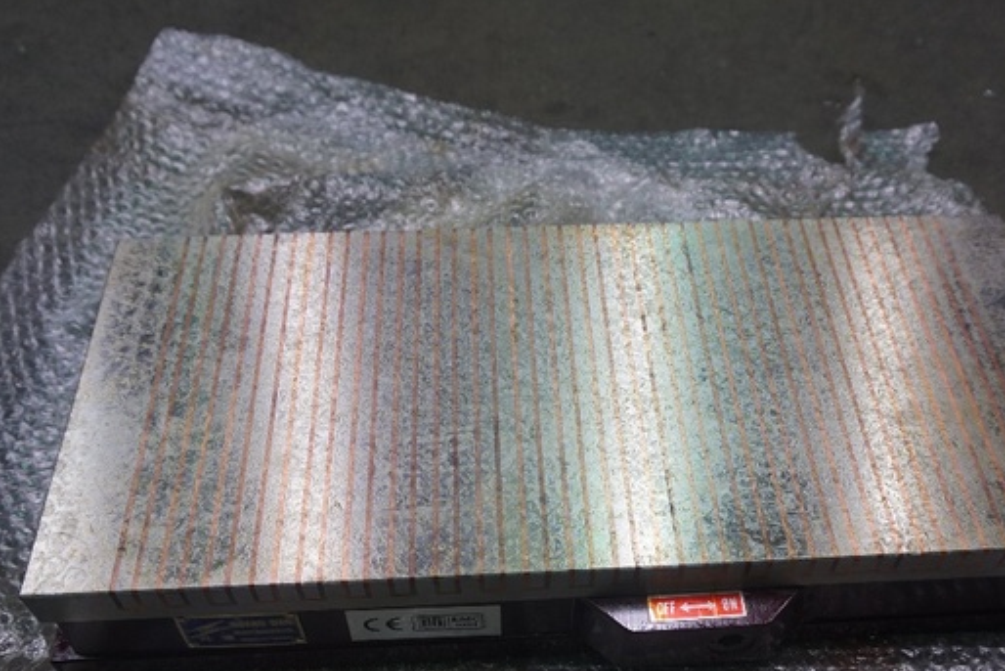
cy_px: 442
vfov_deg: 36.8
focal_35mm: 36
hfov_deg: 53.3
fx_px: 997
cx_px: 569
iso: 320
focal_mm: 17
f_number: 4
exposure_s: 1/60
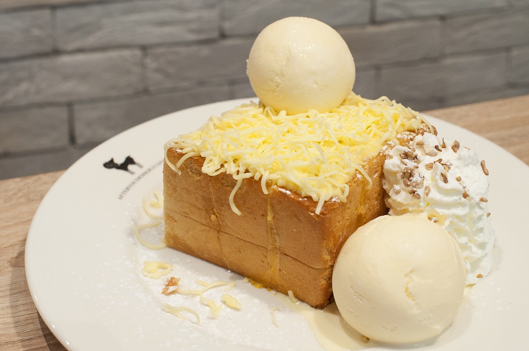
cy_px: 176
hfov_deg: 37.9
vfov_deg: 25.7
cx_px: 264
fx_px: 770
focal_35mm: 52
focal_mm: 35
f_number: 5.6
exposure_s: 1/50
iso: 1000
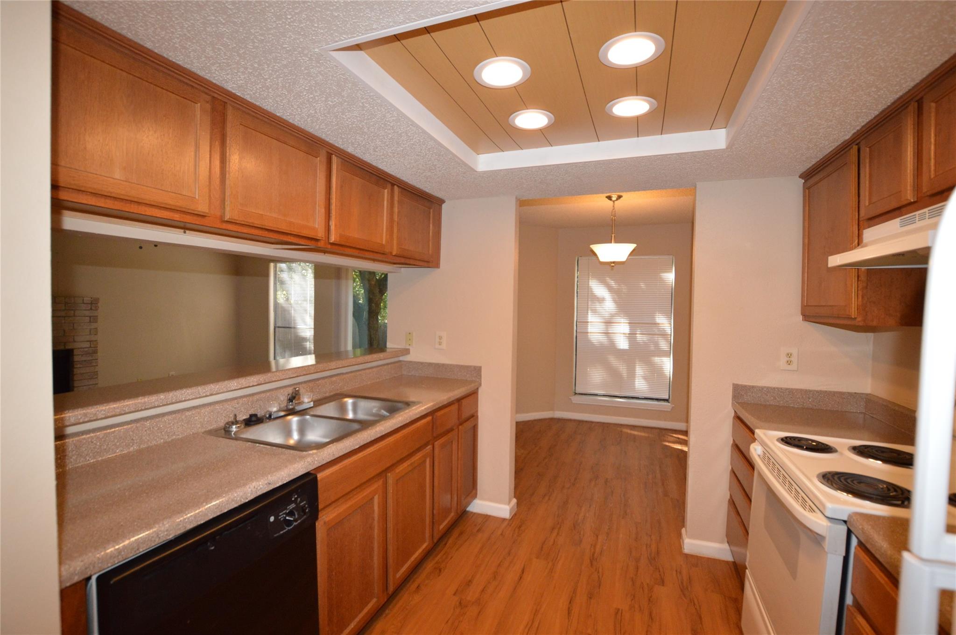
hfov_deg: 100.4
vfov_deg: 77.2
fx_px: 398
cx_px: 478
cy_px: 318
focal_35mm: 15
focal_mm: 10
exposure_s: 1/160
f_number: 5.6
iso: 1250
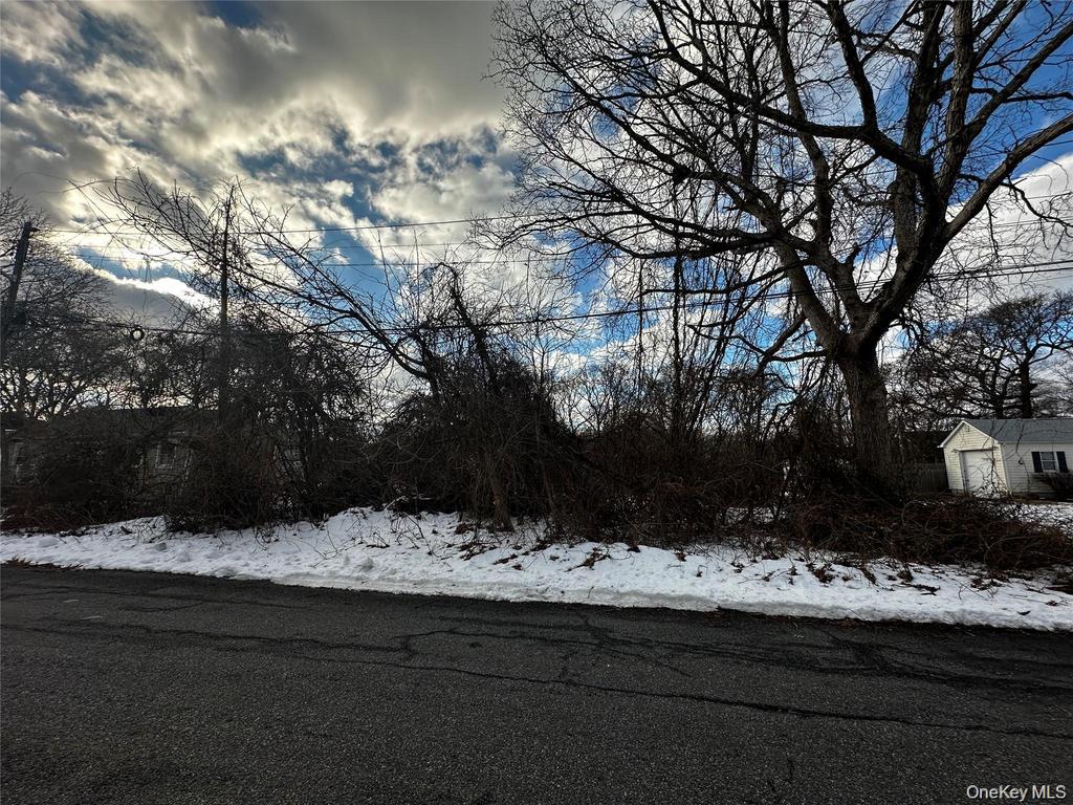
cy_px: 402
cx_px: 536
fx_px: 434
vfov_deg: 85.7
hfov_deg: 102.1
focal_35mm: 14
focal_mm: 2.22
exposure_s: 1/1531
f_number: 2.2
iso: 40
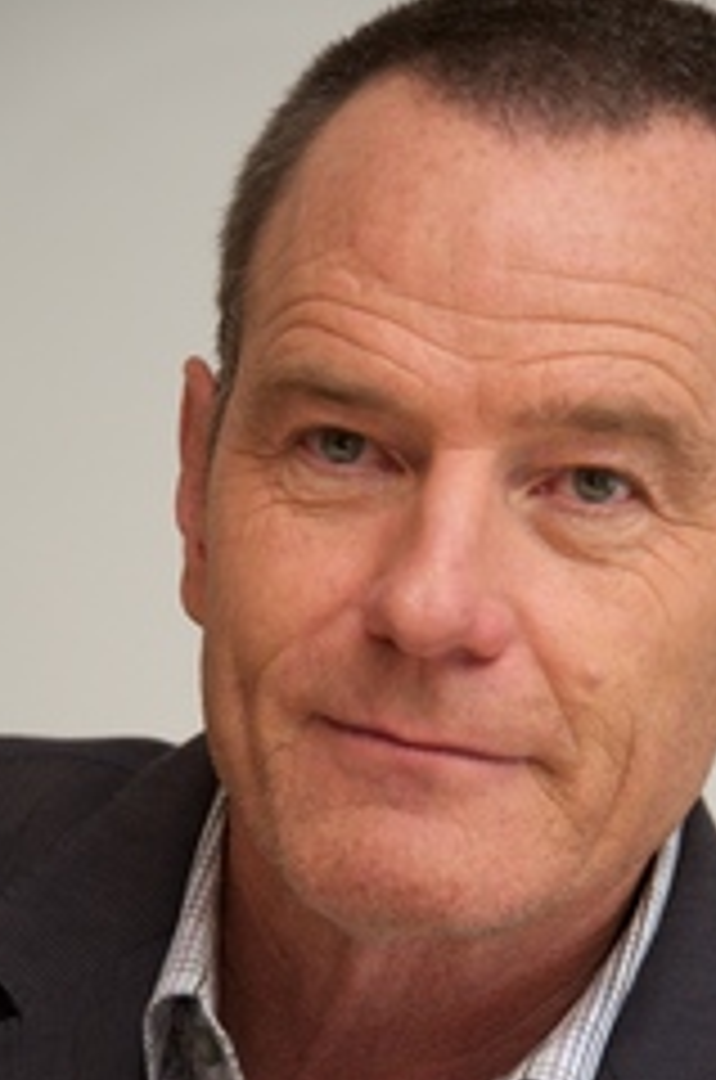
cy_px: 747
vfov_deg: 6.2
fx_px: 10007
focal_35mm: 334
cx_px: 455
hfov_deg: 4.1
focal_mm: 200
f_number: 5.6
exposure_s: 1/60
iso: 400
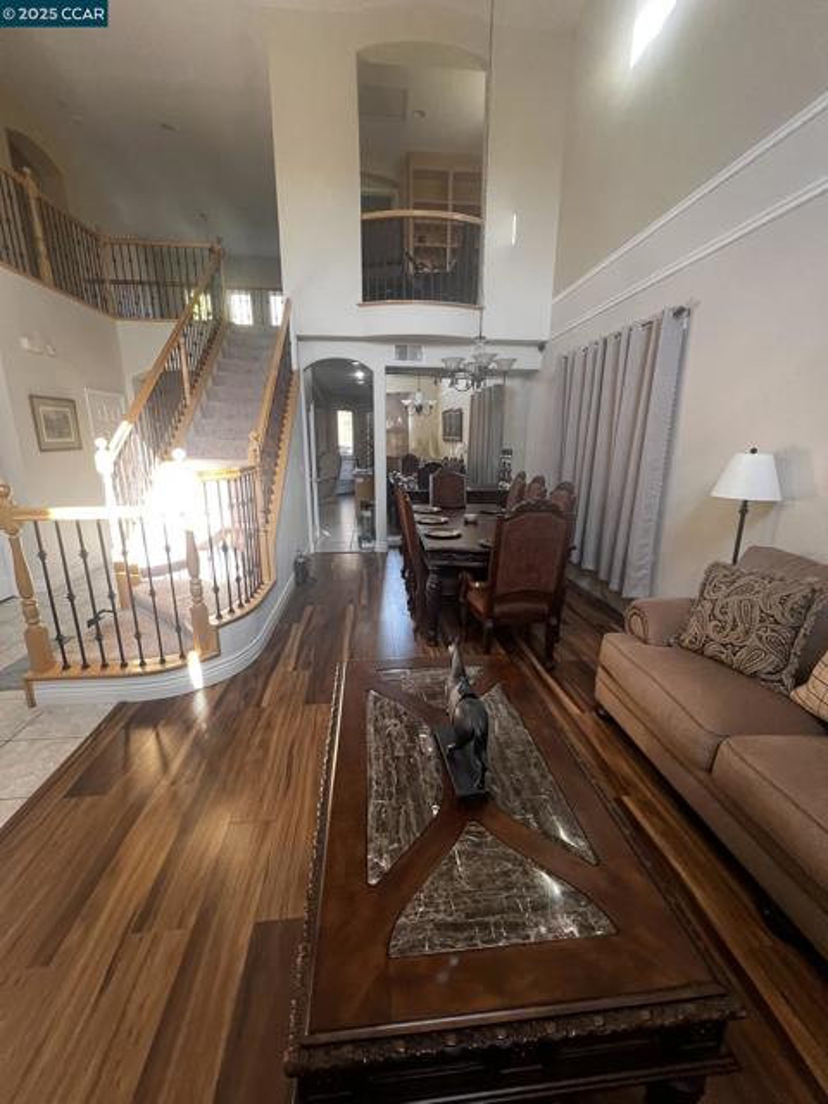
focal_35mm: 13
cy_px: 552
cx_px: 414
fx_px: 415
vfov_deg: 106.2
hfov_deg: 89.9
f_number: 1.8
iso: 250
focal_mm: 1.57
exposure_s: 1/99
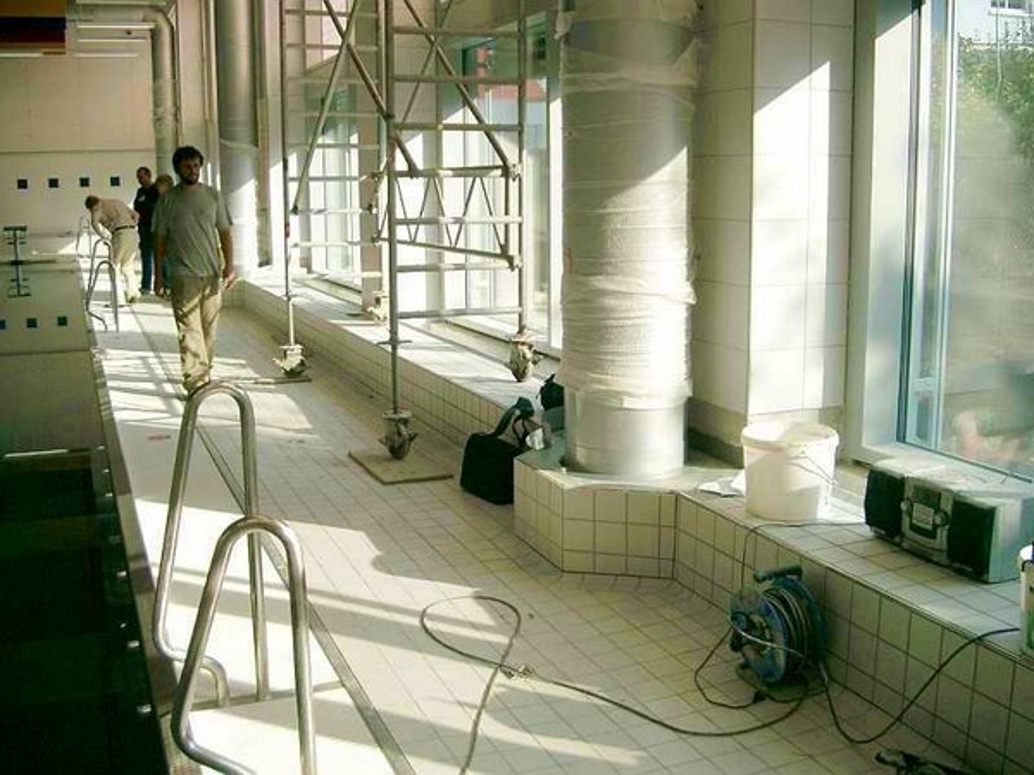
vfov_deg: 38.7
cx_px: 517
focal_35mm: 37
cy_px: 388
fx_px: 1105
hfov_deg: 50.1
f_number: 2.6
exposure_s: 1/800
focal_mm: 7.6
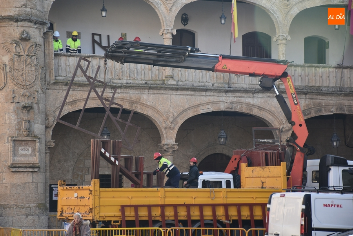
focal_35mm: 142
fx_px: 1399
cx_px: 176
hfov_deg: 14.4
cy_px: 118
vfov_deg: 9.6
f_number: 5.3
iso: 400
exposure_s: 1/500
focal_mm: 95
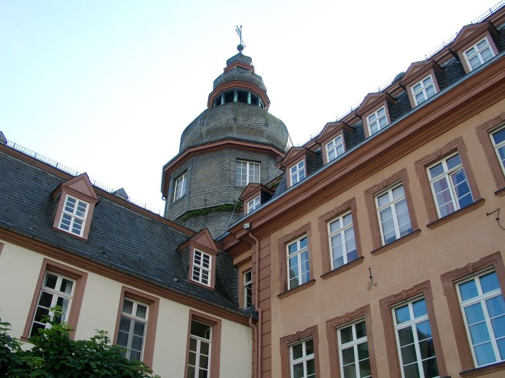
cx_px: 252
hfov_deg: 54.0
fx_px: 496
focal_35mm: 34
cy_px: 189
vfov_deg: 41.8
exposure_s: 1/282
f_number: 4
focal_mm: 7.13
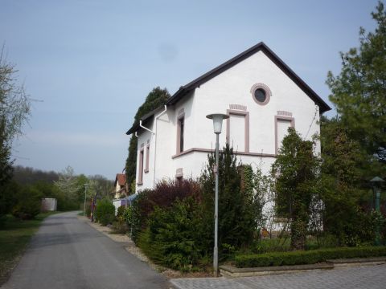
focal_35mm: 32
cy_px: 144
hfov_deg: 56.8
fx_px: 357
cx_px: 193
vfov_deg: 44.2
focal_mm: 5.2
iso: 100
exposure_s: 1/500
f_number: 5.6
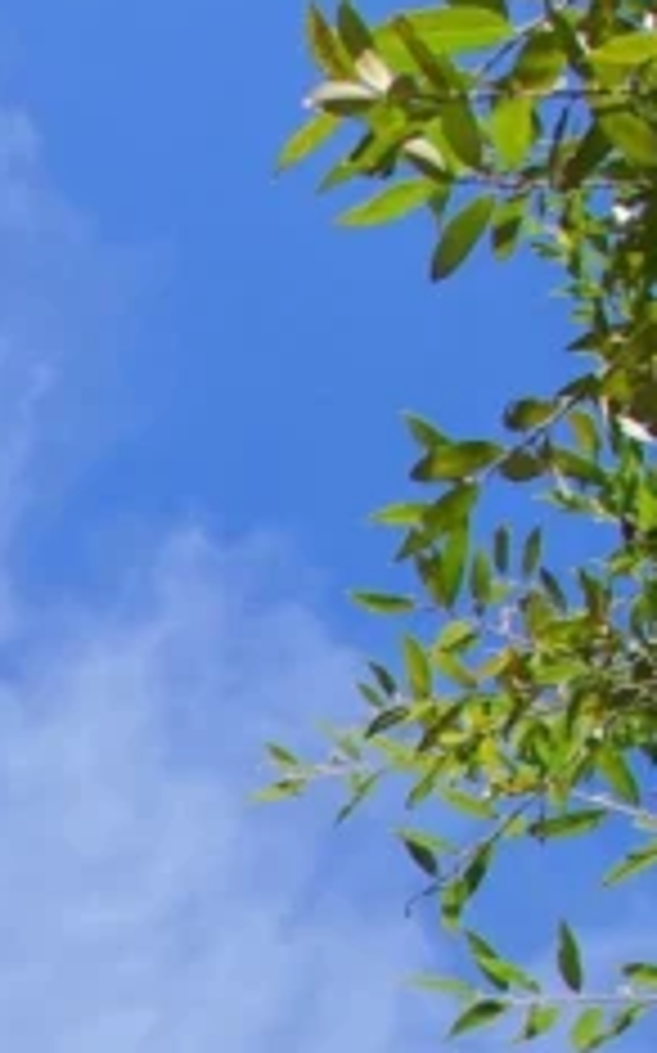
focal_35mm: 160
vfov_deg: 12.3
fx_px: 4593
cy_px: 1717
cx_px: -1161
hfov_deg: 7.4
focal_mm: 17
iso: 100
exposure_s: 1/250
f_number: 6.3
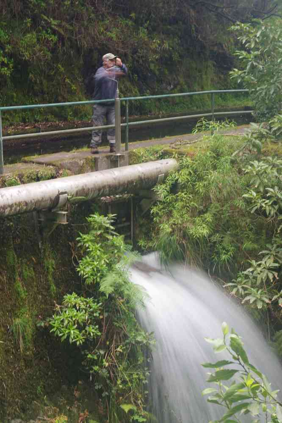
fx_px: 758
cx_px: 141
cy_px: 212
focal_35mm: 64
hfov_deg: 21.1
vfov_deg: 31.2
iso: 100
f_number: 10
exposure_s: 1/6
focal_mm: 43
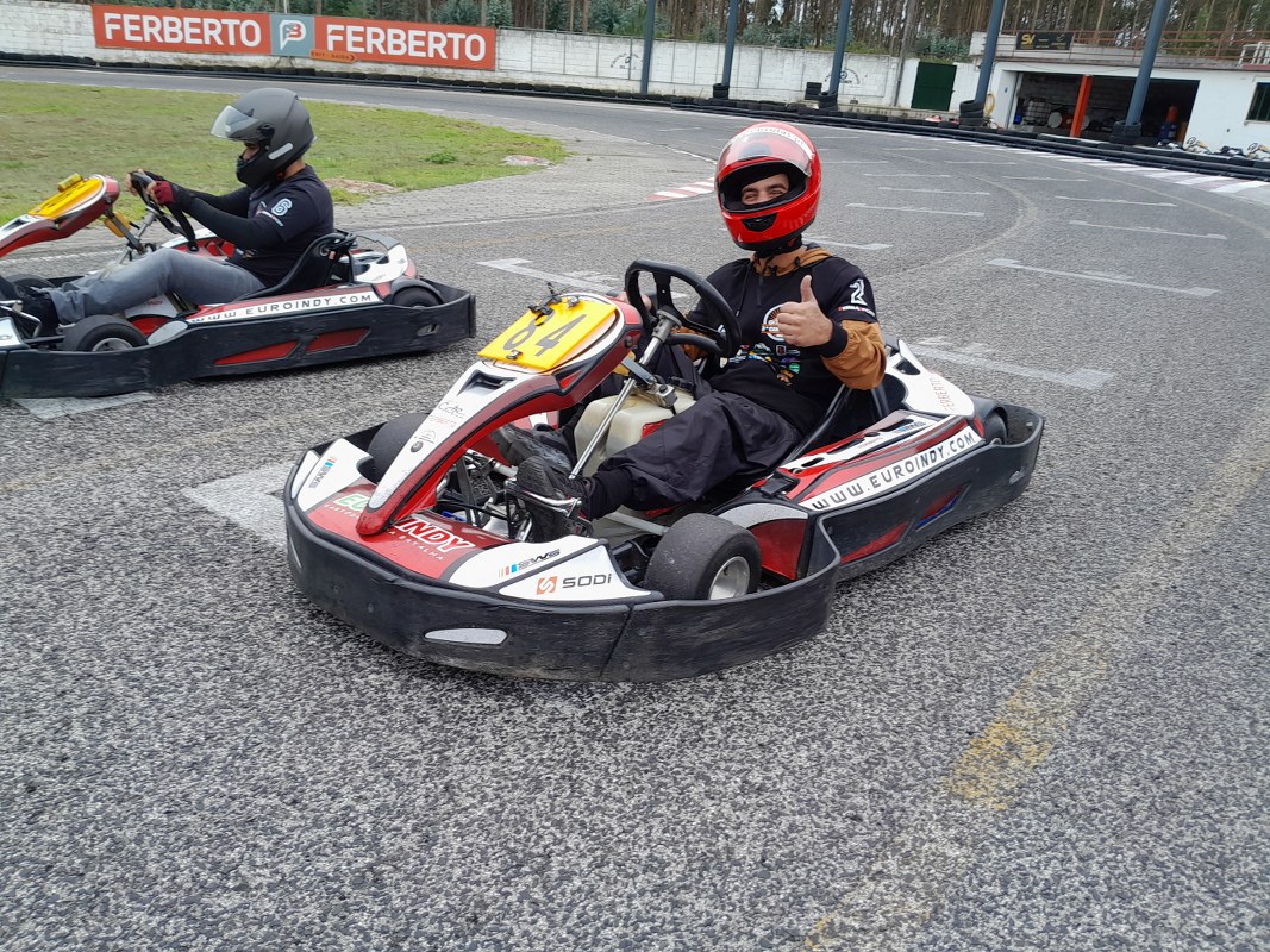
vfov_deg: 53.1
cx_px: 635
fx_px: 954
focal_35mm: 26
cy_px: 476
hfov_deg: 67.3
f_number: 1.8
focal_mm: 3.98
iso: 40
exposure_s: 1/134
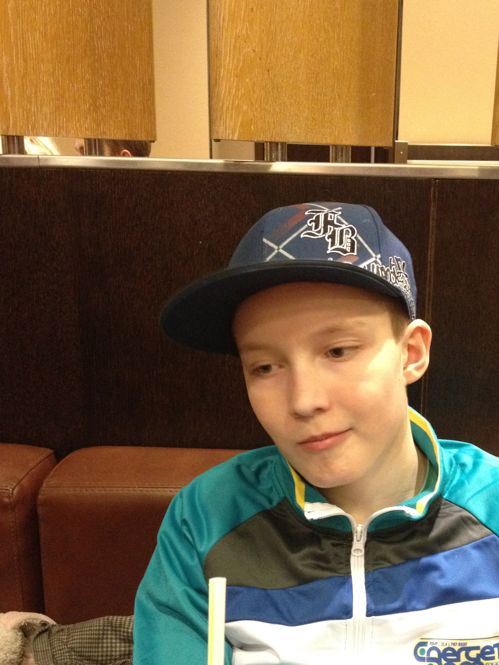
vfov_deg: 38.6
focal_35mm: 49
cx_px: 349
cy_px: 421
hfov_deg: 29.4
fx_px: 942
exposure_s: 1/15
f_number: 2.4
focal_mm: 4.28
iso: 500
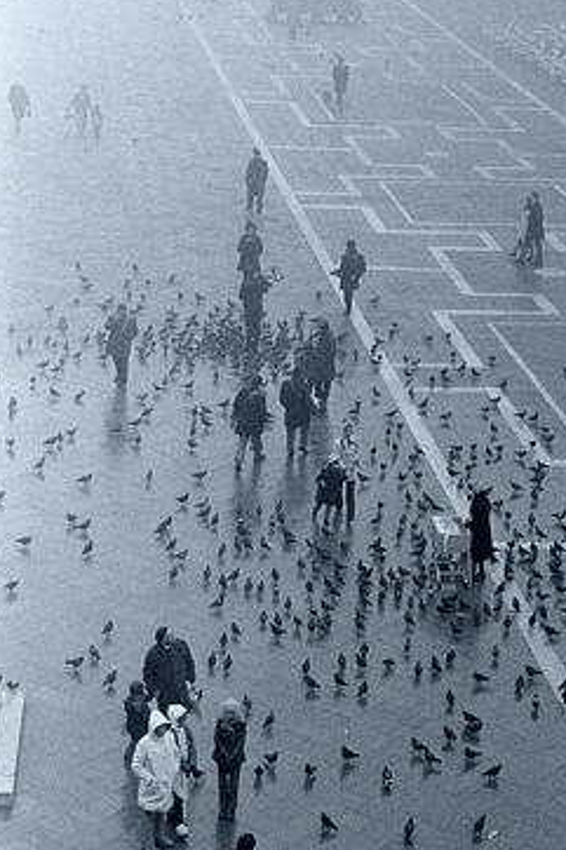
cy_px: 521
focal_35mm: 137
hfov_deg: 10.0
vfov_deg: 15.0
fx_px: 3230
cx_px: 458
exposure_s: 1/125
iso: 360
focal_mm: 55
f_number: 2.8
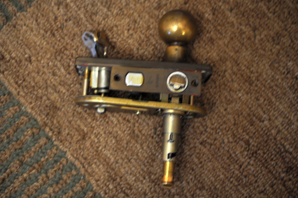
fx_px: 496
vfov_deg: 22.6
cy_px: 99
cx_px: 149
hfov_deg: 33.4
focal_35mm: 60
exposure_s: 1/30
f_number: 2.8
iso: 280
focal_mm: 40
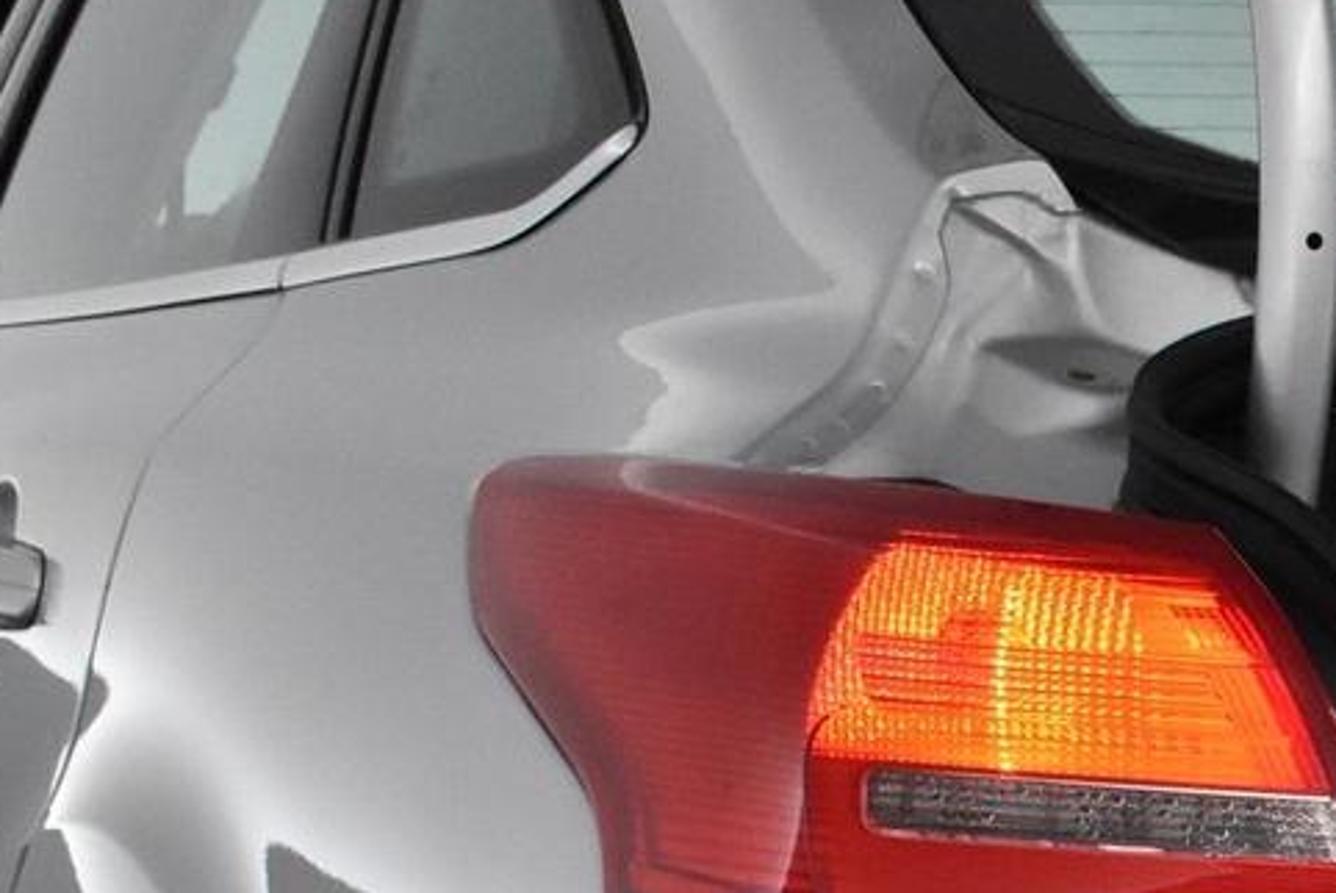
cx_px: 2069
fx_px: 5236
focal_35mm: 141
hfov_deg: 13.6
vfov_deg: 9.5
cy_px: 1328
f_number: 7.1
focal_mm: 28
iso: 3200
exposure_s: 1/200
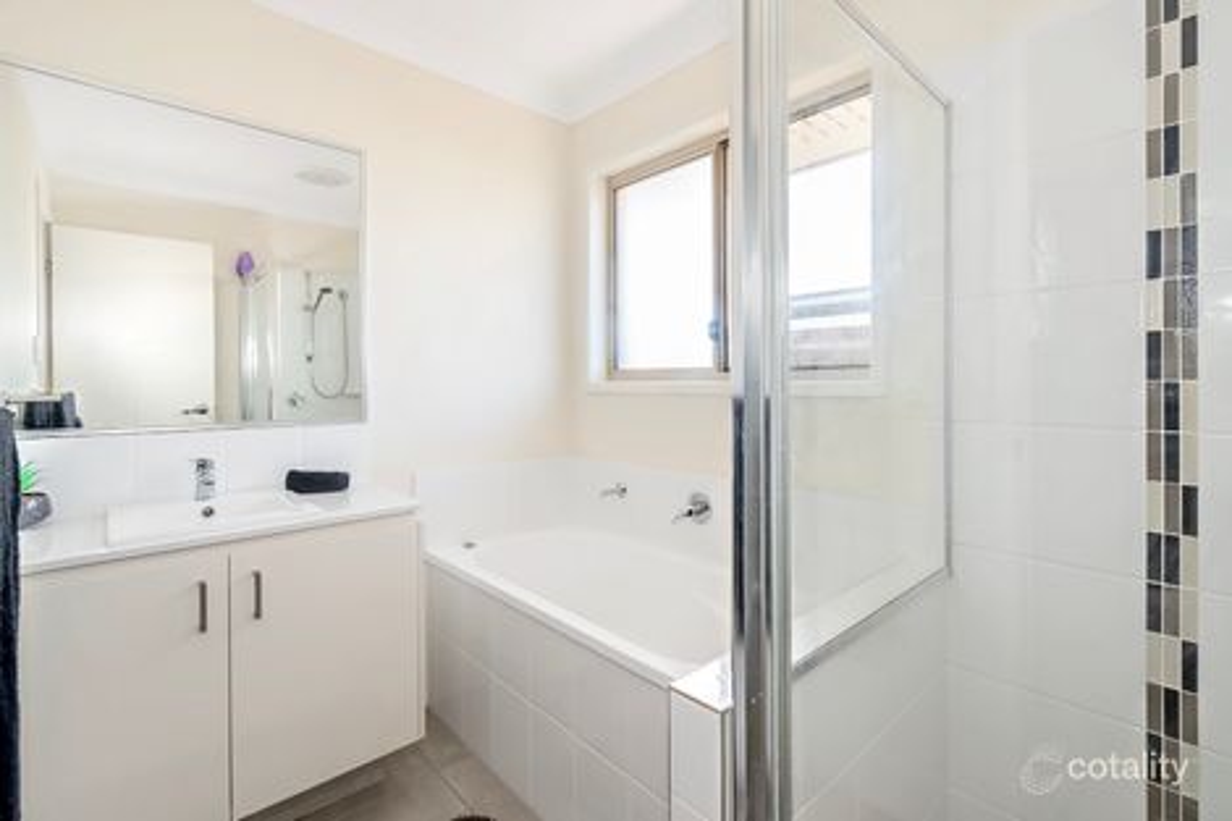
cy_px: 410
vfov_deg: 77.3
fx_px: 513
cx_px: 616
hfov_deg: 100.4
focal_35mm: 15
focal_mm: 10
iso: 500
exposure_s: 1/80
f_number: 8
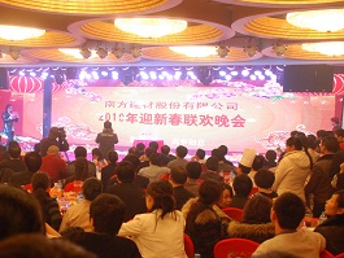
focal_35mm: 55
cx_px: 139
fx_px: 547
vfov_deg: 26.5
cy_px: 163
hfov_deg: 34.8
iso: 1000
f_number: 4
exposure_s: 1/30
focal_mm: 26
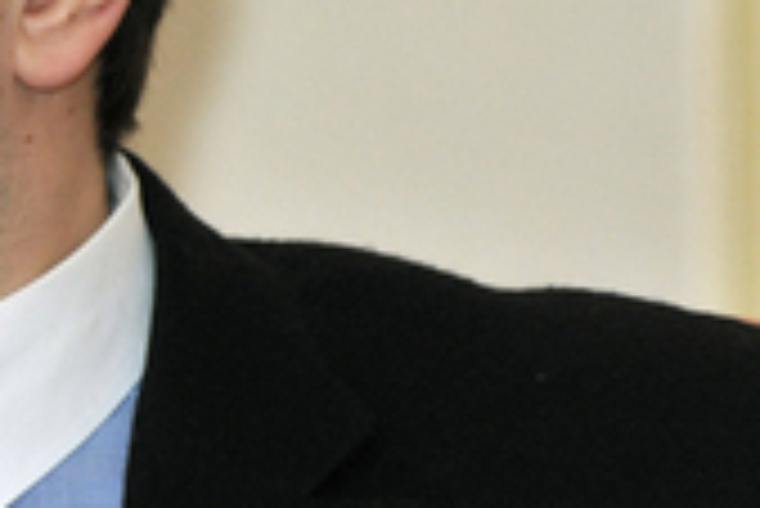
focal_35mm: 769
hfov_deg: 2.7
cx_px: -340
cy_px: 128
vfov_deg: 1.8
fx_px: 16248
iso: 640
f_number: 5
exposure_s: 1/125
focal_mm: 160
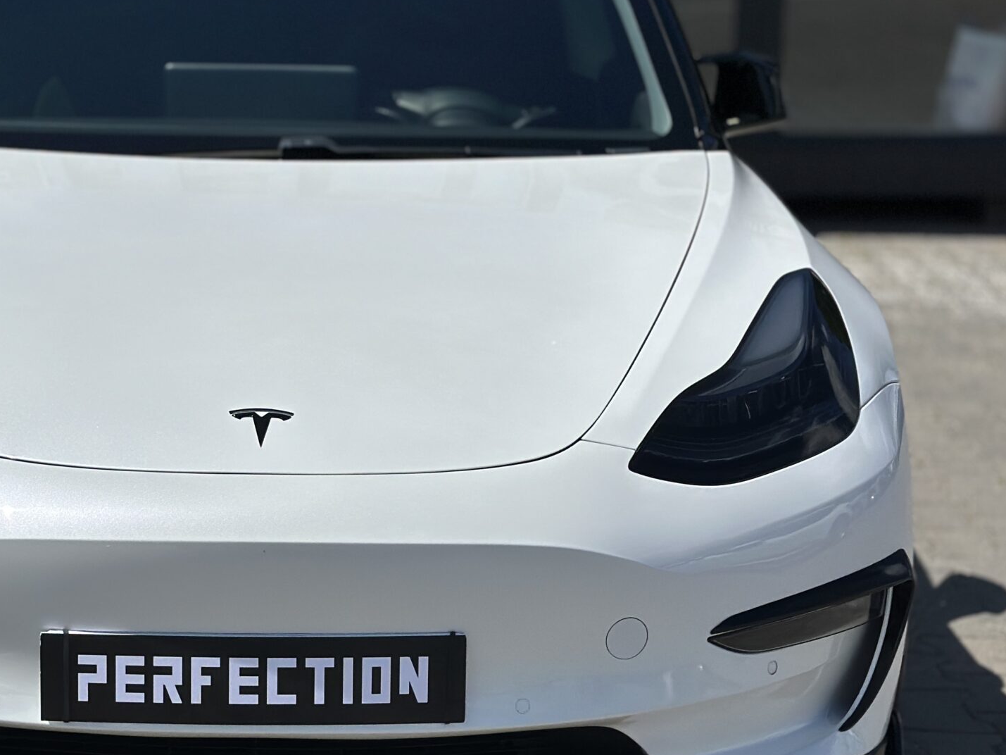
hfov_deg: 22.6
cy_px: 411
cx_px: 266
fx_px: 2500
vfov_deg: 17.2
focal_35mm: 86
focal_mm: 6.86
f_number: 1.78
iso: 64
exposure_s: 1/18868
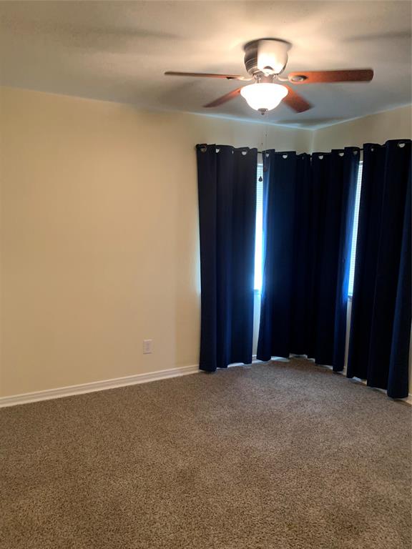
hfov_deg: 53.1
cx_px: 206
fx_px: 413
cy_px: 274
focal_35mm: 26
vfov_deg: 67.3
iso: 320
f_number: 1.8
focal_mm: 4.25
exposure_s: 1/40
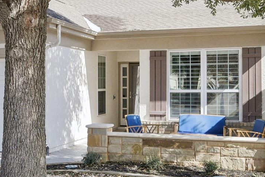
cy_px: 66
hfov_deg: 32.7
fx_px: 442
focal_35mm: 60
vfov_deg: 22.6
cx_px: 63
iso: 400
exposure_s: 1/400
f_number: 8
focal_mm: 14
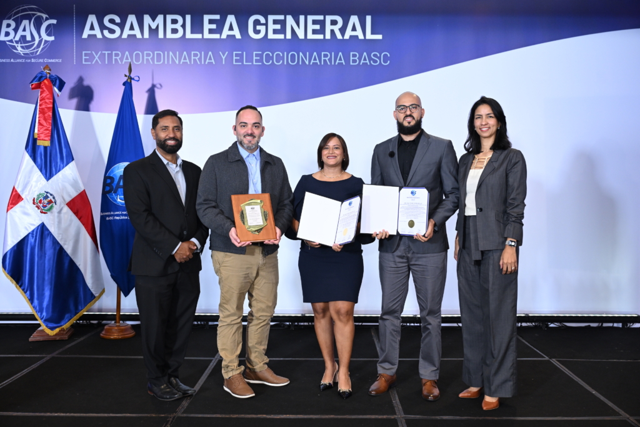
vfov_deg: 37.9
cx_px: 320
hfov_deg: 54.4
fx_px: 622
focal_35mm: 35
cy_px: 214
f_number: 3.5
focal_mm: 35
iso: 1250
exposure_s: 1/250
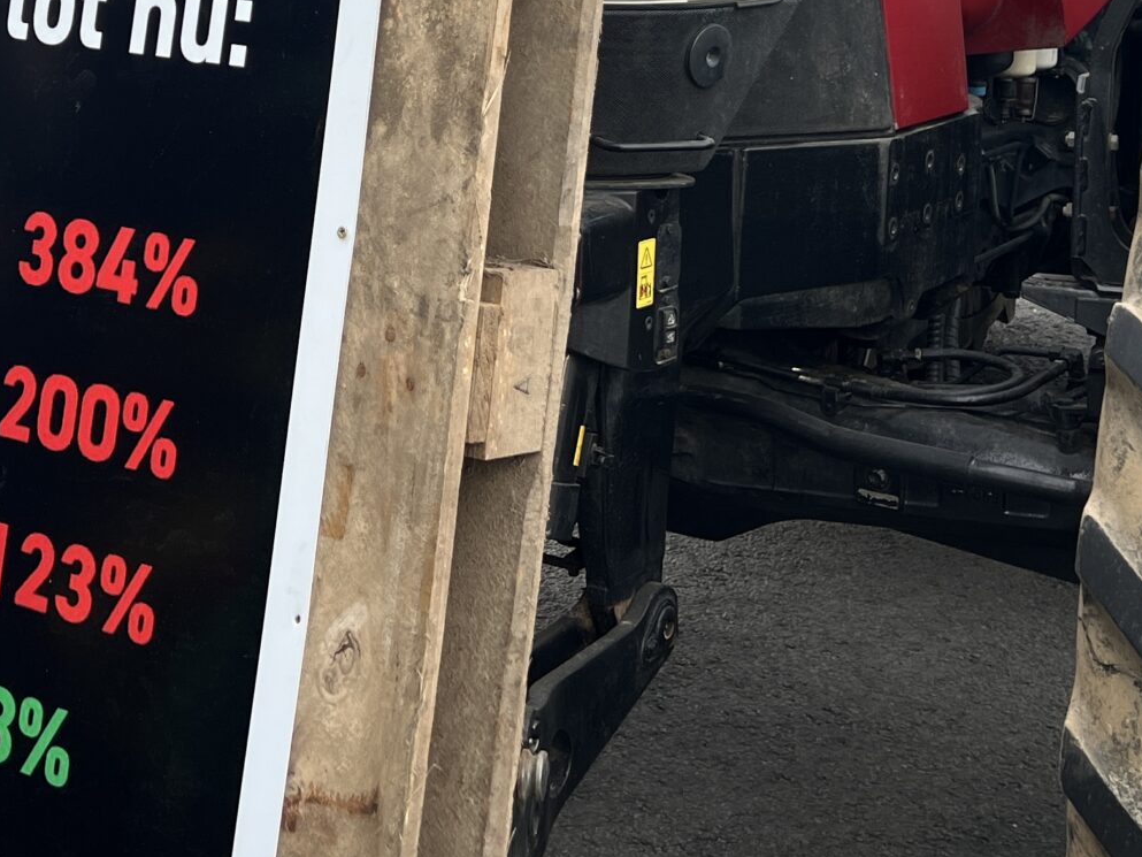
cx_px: 495
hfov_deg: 28.9
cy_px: -49
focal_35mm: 67
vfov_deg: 21.0
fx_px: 2211
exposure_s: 1/327
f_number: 1.5
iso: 50
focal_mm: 5.7
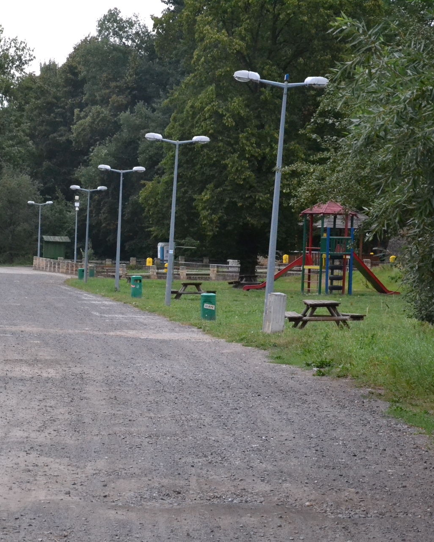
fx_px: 1767
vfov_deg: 17.5
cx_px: 60
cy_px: 271
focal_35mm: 110
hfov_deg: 13.9
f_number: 7.1
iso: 3200
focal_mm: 52
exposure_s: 1/200
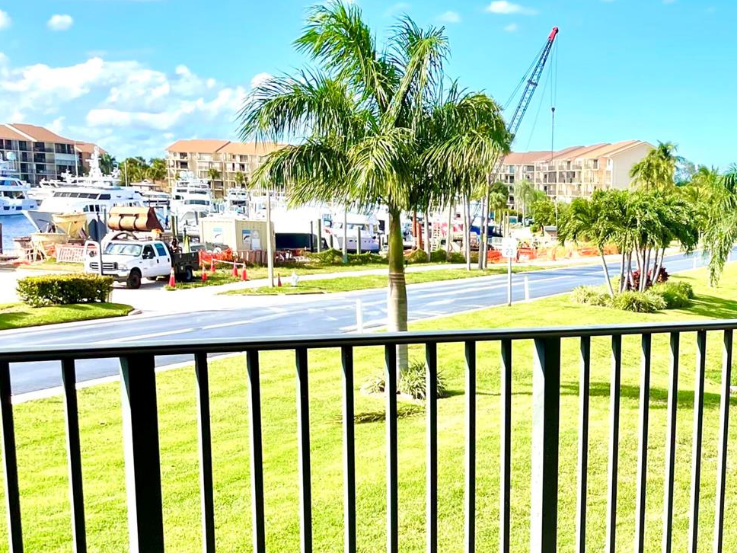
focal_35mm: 55
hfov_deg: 32.9
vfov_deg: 25.9
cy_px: 475
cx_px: 680
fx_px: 1171
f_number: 1.6
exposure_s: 1/2353
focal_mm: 4.2
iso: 32
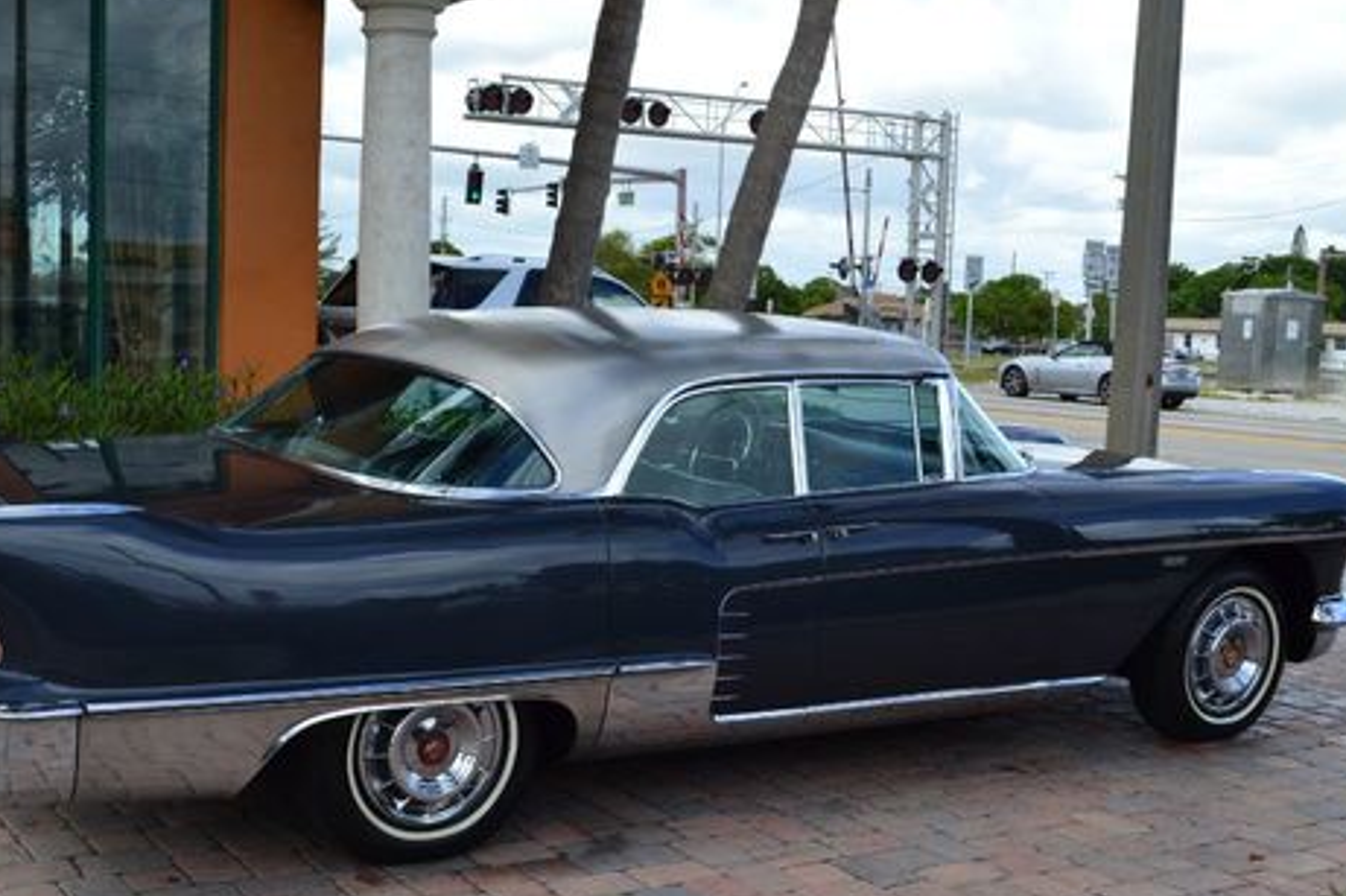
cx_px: 593
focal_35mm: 50
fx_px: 1869
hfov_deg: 39.6
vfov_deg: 26.9
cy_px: 553
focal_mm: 24
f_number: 10
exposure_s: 1/320
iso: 400
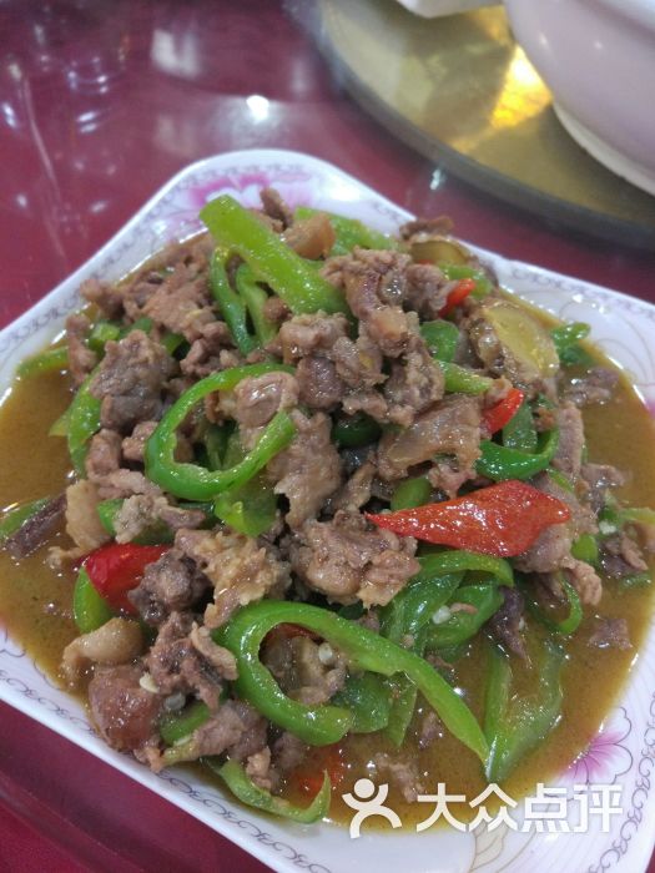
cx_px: 328
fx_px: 706
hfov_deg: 49.7
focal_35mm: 28
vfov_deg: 63.4
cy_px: 436
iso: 734
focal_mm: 4.26
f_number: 2
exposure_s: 1/17
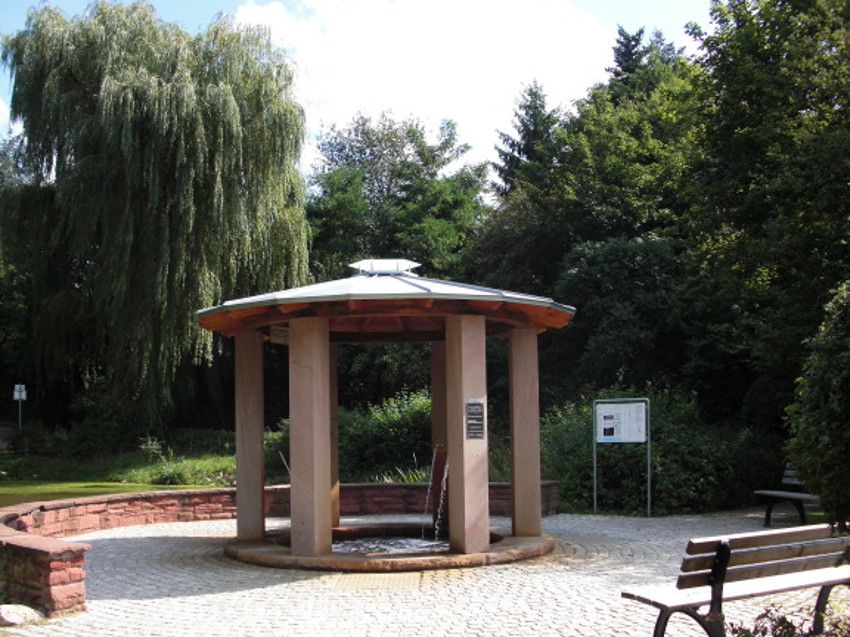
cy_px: 341
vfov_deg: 35.9
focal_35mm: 40
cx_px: 400
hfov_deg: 46.8
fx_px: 982
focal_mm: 6.3
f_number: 2.8
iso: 50
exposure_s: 1/500
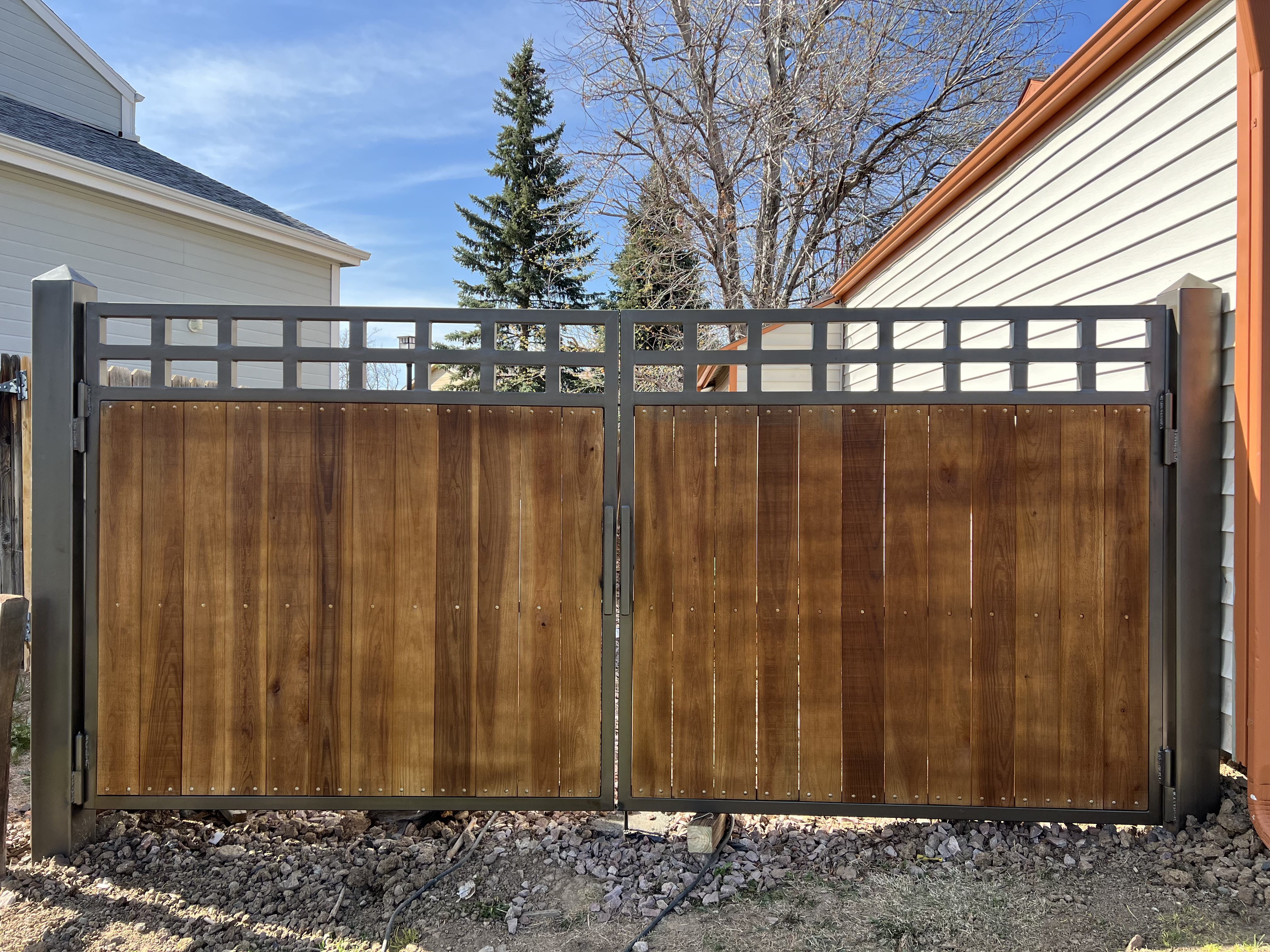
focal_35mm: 26
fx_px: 954
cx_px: 635
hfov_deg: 67.3
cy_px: 476
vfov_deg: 53.1
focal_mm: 5.7
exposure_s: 1/1575
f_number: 1.5
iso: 50
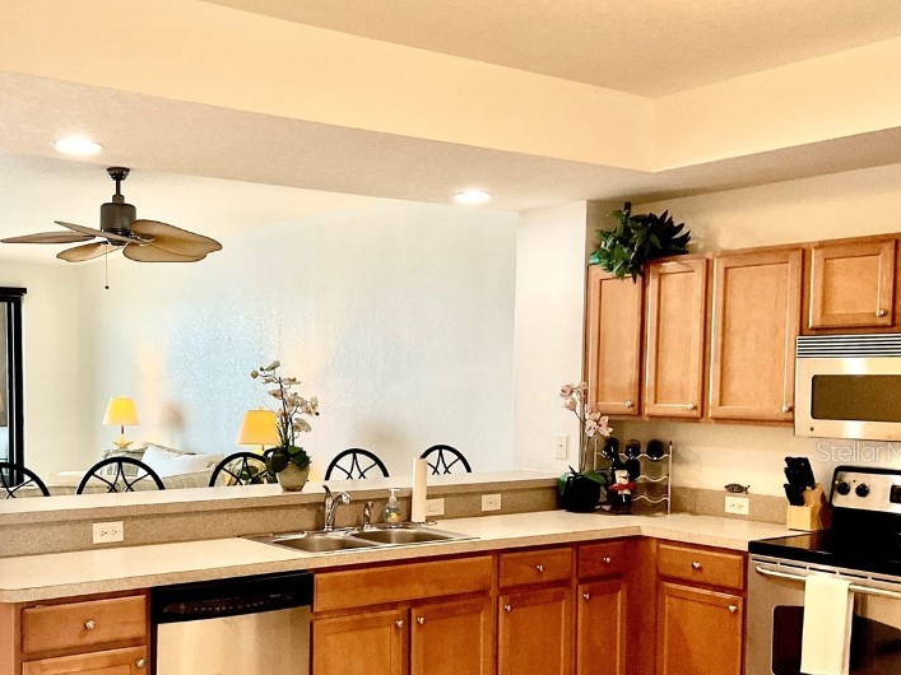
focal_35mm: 42
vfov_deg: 34.0
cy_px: 451
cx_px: 284
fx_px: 1093
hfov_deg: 44.0
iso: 64
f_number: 1.8
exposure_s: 1/60
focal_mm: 3
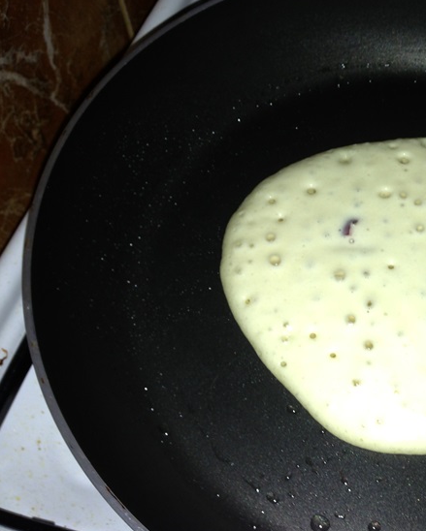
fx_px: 740
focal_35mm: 47
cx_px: 386
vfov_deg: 39.5
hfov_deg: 30.6
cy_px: 281
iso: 50
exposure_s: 1/22
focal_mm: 4.13
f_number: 2.4
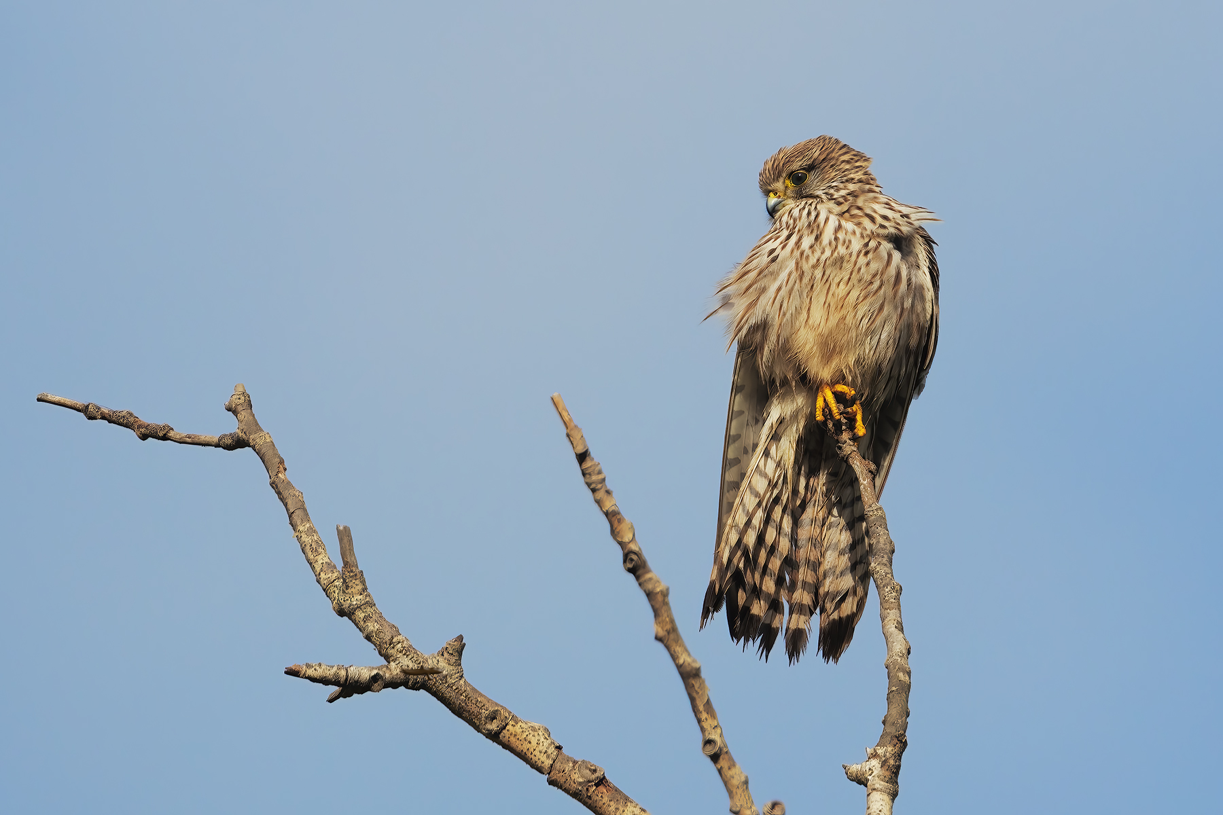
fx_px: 30573
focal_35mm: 900
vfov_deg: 1.5
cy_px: 408
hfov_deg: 2.3
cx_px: 612
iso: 320
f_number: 8
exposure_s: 1/1250
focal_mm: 600
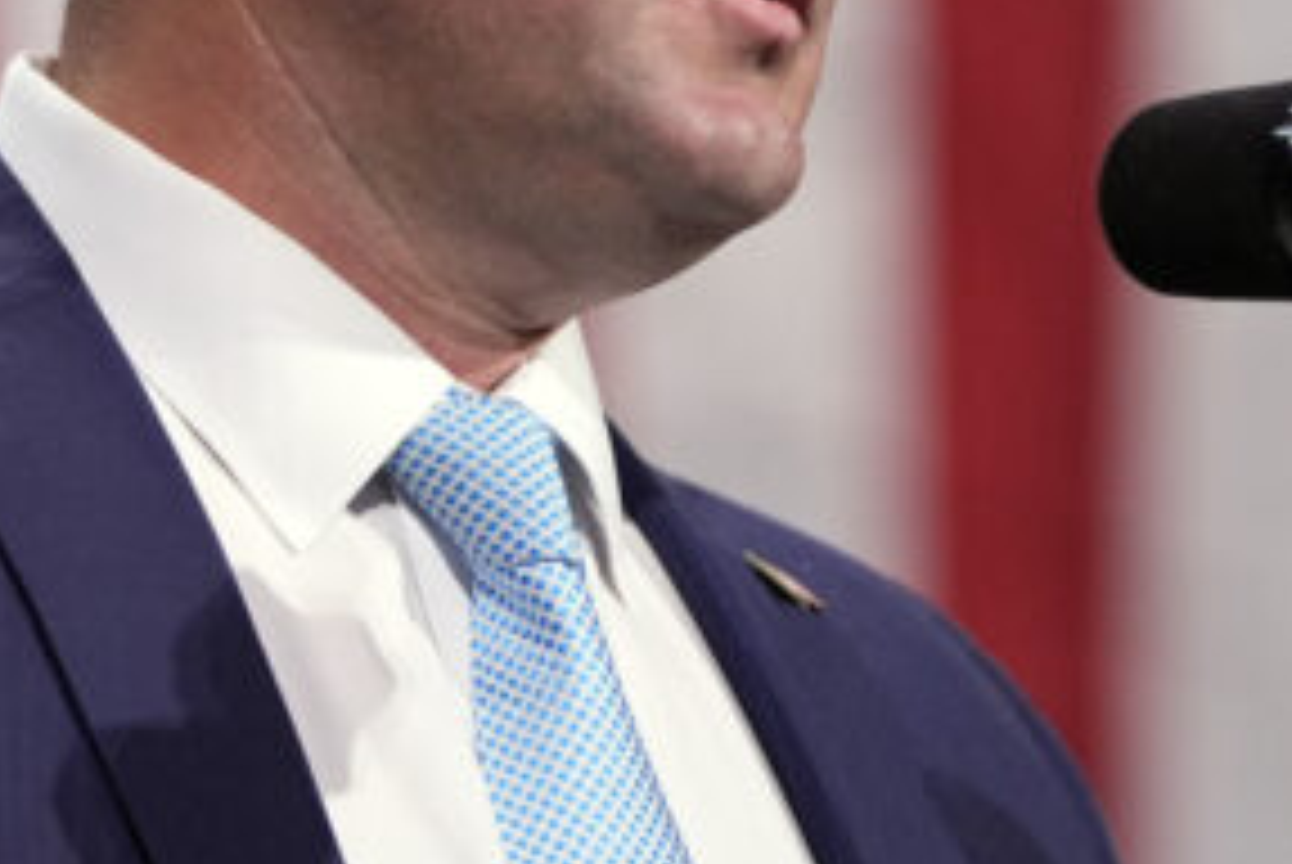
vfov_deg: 2.6
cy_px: -36
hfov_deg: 3.9
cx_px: 563
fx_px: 19004
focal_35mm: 529
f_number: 2.8
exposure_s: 1/640
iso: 2500
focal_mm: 158
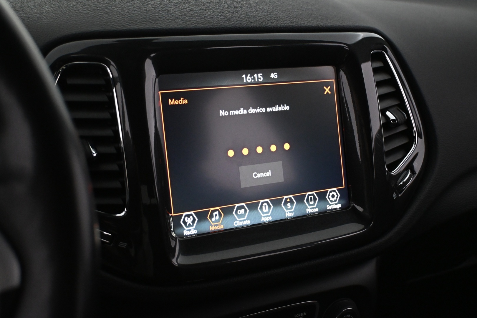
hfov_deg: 43.0
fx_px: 606
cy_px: 159
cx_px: 238
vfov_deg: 29.4
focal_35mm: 46
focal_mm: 30.5
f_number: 4.8
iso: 3600
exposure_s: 1/60
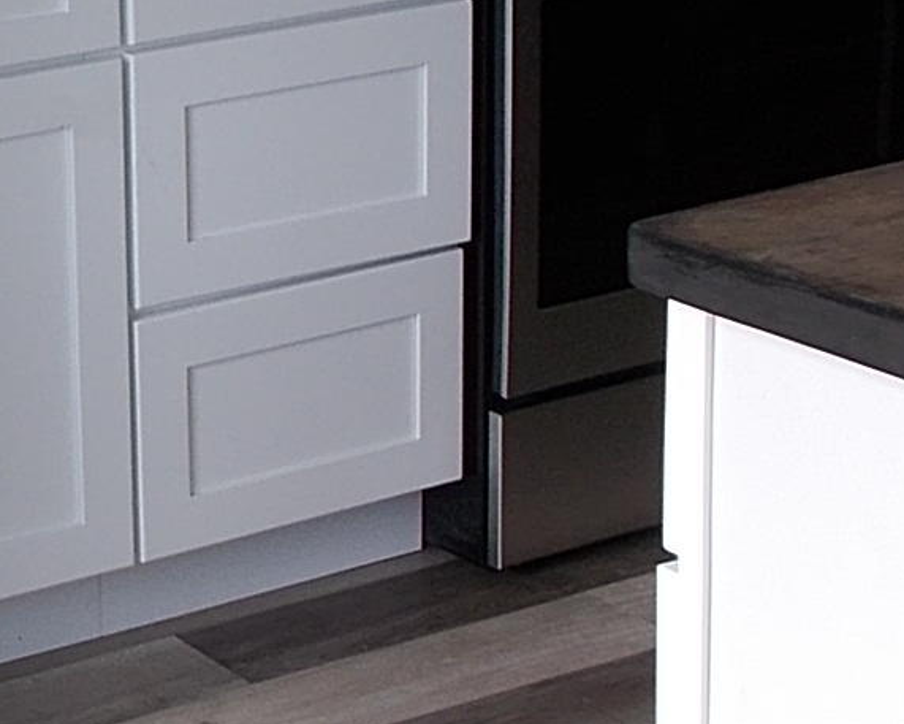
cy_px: 105
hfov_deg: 17.7
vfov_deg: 15.1
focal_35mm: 101
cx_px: -291
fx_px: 2703
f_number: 3.2
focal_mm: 4.6
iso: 80
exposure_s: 1/80
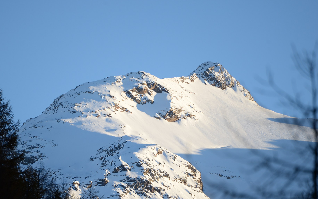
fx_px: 4645
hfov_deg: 3.9
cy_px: 138
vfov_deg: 2.5
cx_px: 136
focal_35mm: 536
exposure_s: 1/400
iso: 250
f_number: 5.6
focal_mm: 400
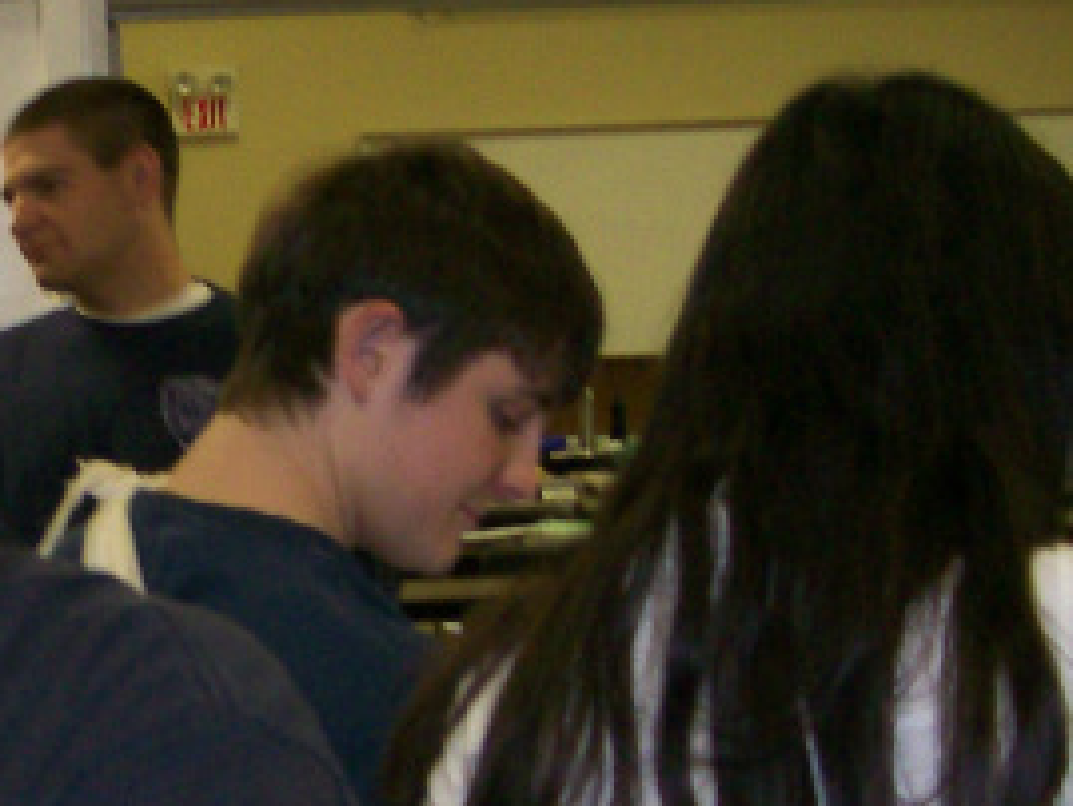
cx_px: 88
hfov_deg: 18.1
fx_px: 3318
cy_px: 706
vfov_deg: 13.7
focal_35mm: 107
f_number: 2.7
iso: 140
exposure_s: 1/64
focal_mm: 6
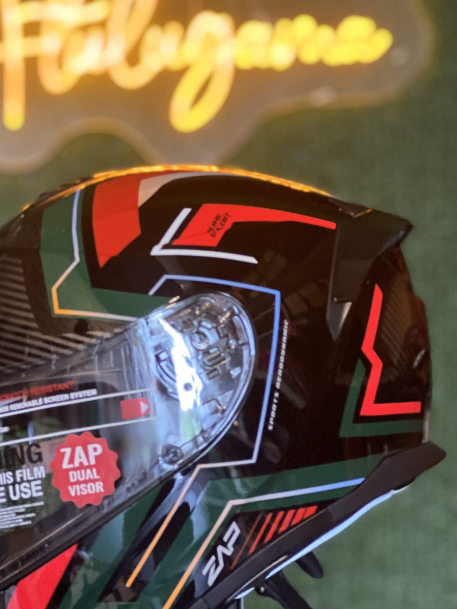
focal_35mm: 122
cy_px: 270
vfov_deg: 16.1
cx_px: 155
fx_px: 2148
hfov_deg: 12.1
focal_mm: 9
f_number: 2.8
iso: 400
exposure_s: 1/40
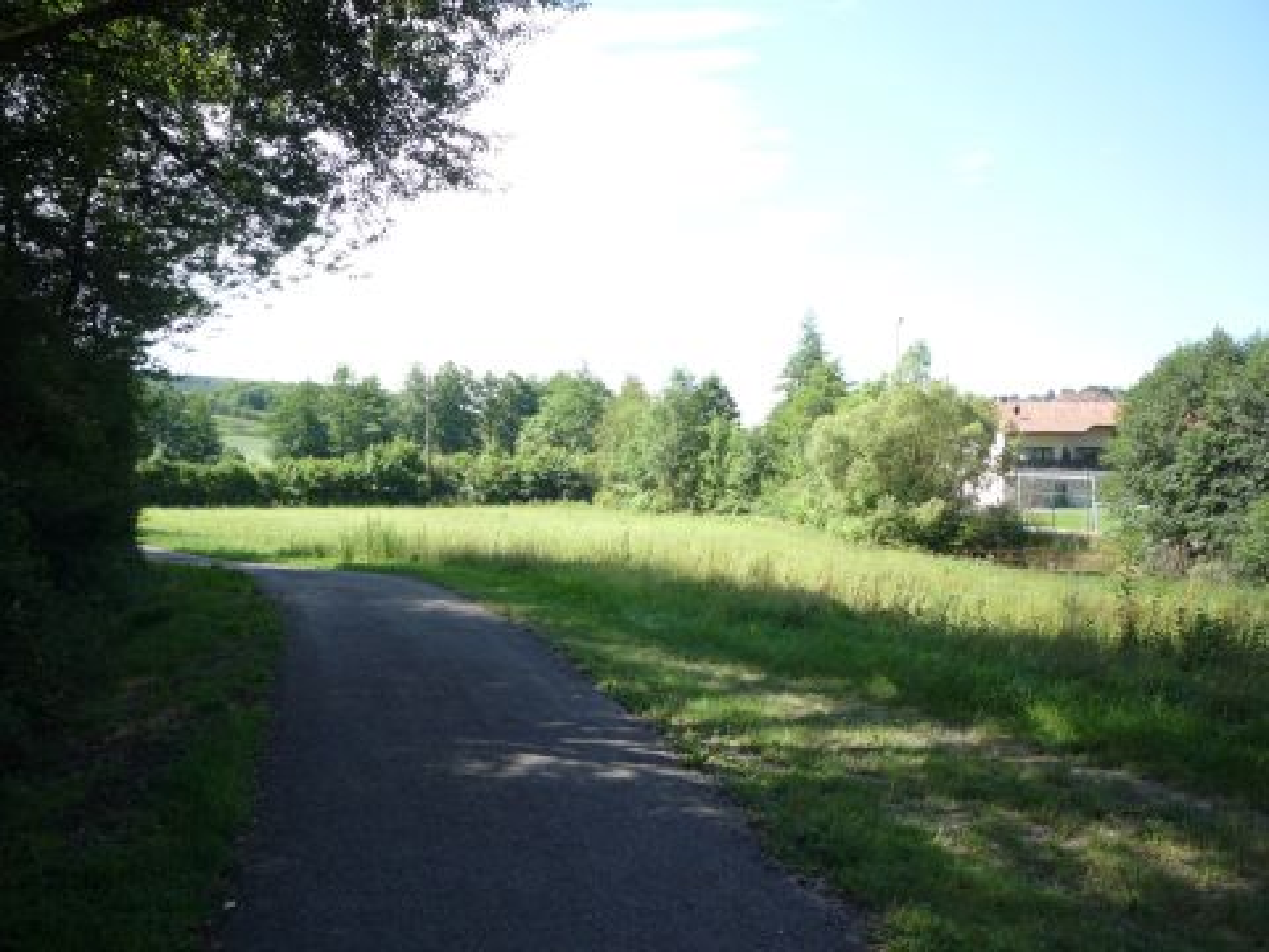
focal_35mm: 32
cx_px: 634
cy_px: 476
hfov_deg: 56.8
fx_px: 1173
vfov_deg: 44.2
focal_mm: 5.2
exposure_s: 1/200
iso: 100
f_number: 4
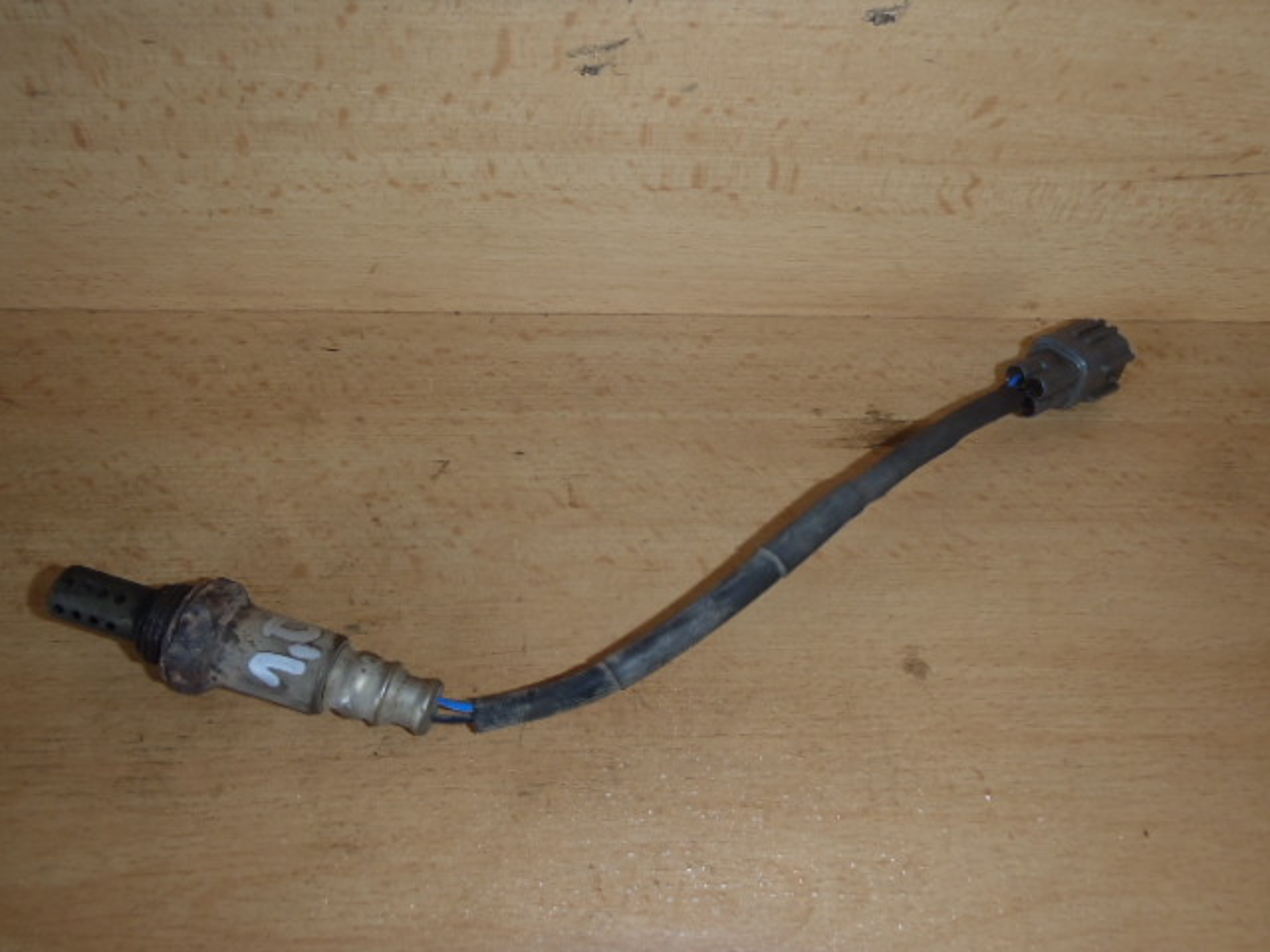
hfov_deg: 63.4
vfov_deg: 49.7
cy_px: 476
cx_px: 635
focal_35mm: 28
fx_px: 1027
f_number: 3.9
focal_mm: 5
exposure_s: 1/30
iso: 100
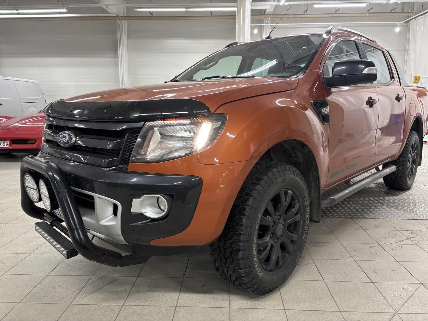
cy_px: 160
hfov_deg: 67.3
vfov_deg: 53.1
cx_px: 214
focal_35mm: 26
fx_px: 321
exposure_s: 1/50
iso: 100
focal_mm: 5.96
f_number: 1.6
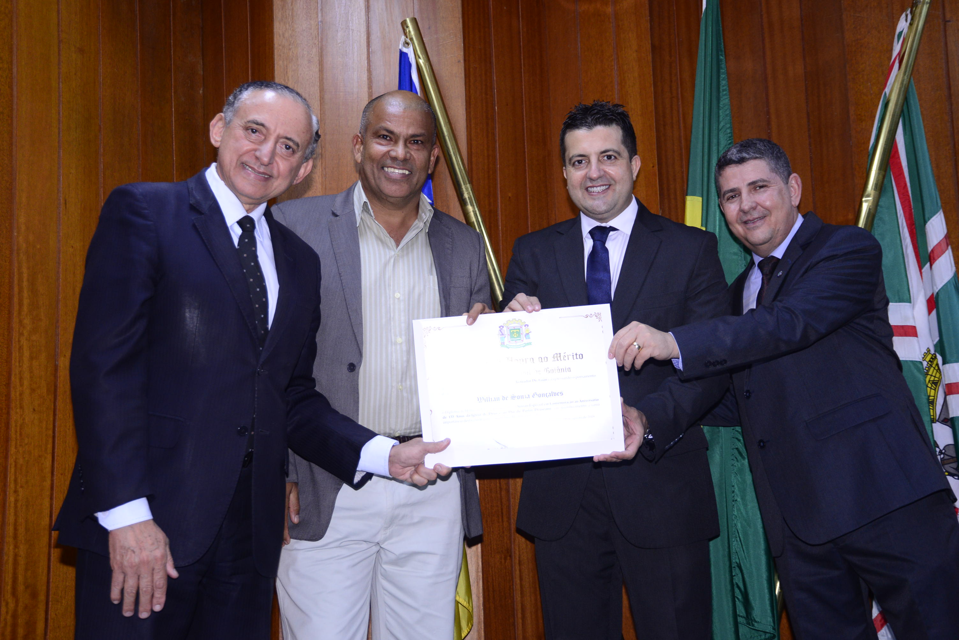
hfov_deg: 41.1
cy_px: 320
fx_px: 1279
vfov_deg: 28.1
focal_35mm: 48
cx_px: 480
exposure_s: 1/80
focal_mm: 48
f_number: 4.8
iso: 1600
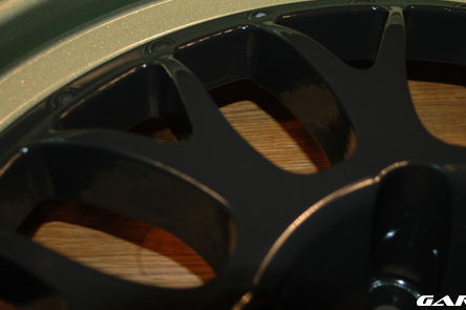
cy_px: 88
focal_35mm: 63
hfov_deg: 32.0
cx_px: 260
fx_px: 811
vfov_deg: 21.5
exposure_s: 1/60
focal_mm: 29
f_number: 4.2
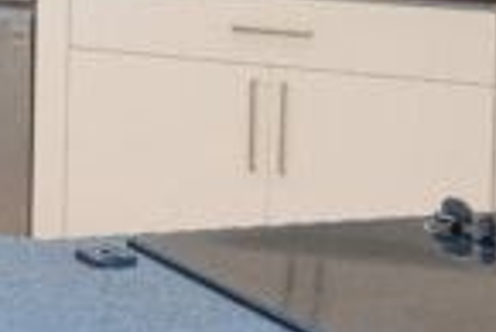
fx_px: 2157
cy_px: -132
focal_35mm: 156
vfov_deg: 8.6
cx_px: -342
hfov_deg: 12.2
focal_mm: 22.2
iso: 500
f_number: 2.8
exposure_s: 1/100
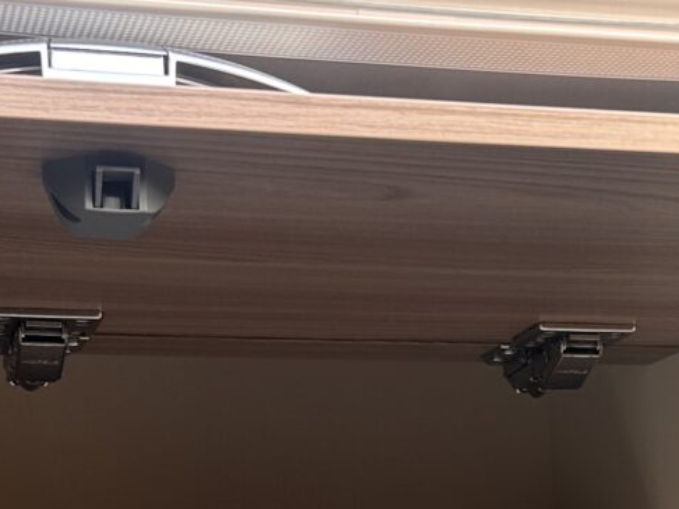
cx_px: 452
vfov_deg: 14.3
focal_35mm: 101
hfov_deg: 19.4
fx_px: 1981
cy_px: 576
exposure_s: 1/121
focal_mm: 6.86
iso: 80
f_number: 1.78
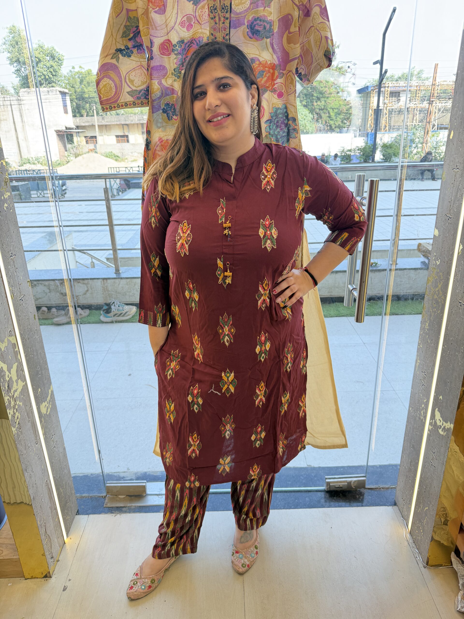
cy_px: 310
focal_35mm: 24
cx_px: 232
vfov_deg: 71.6
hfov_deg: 56.8
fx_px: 429
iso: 64
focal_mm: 6.76
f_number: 1.78
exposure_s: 1/100
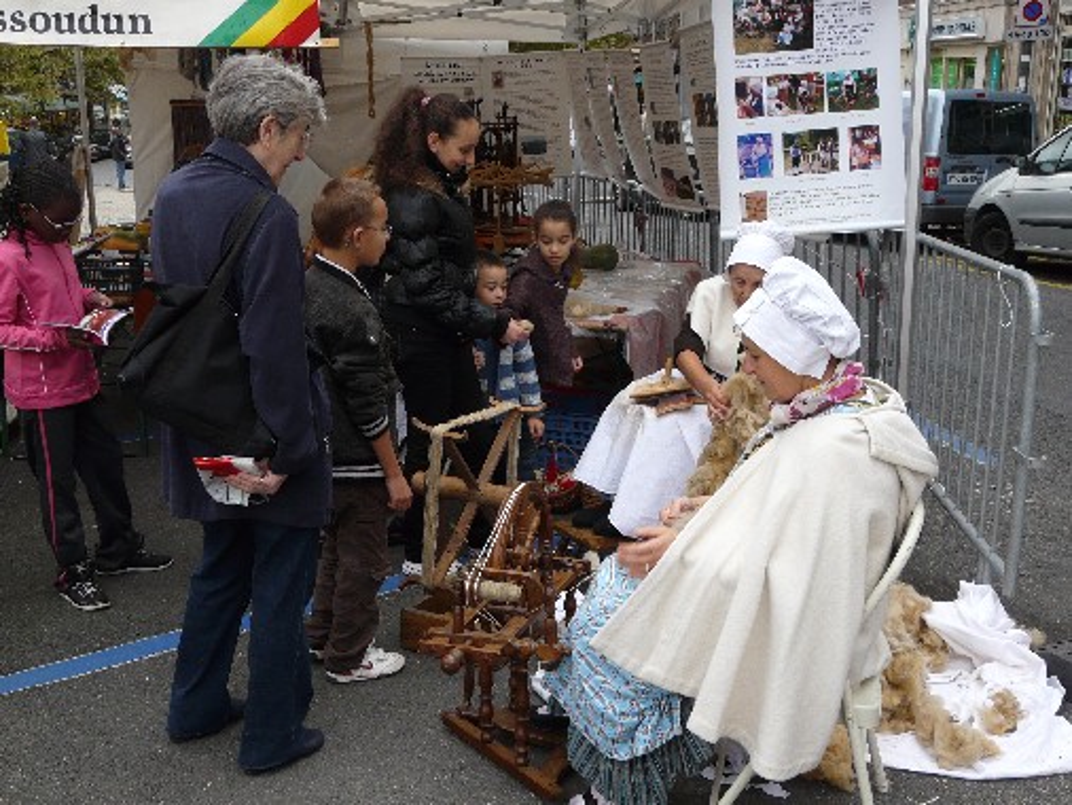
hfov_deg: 47.8
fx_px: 1208
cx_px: 536
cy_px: 402
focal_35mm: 39
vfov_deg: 36.8
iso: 100
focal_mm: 6.4
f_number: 3.2
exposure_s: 1/80
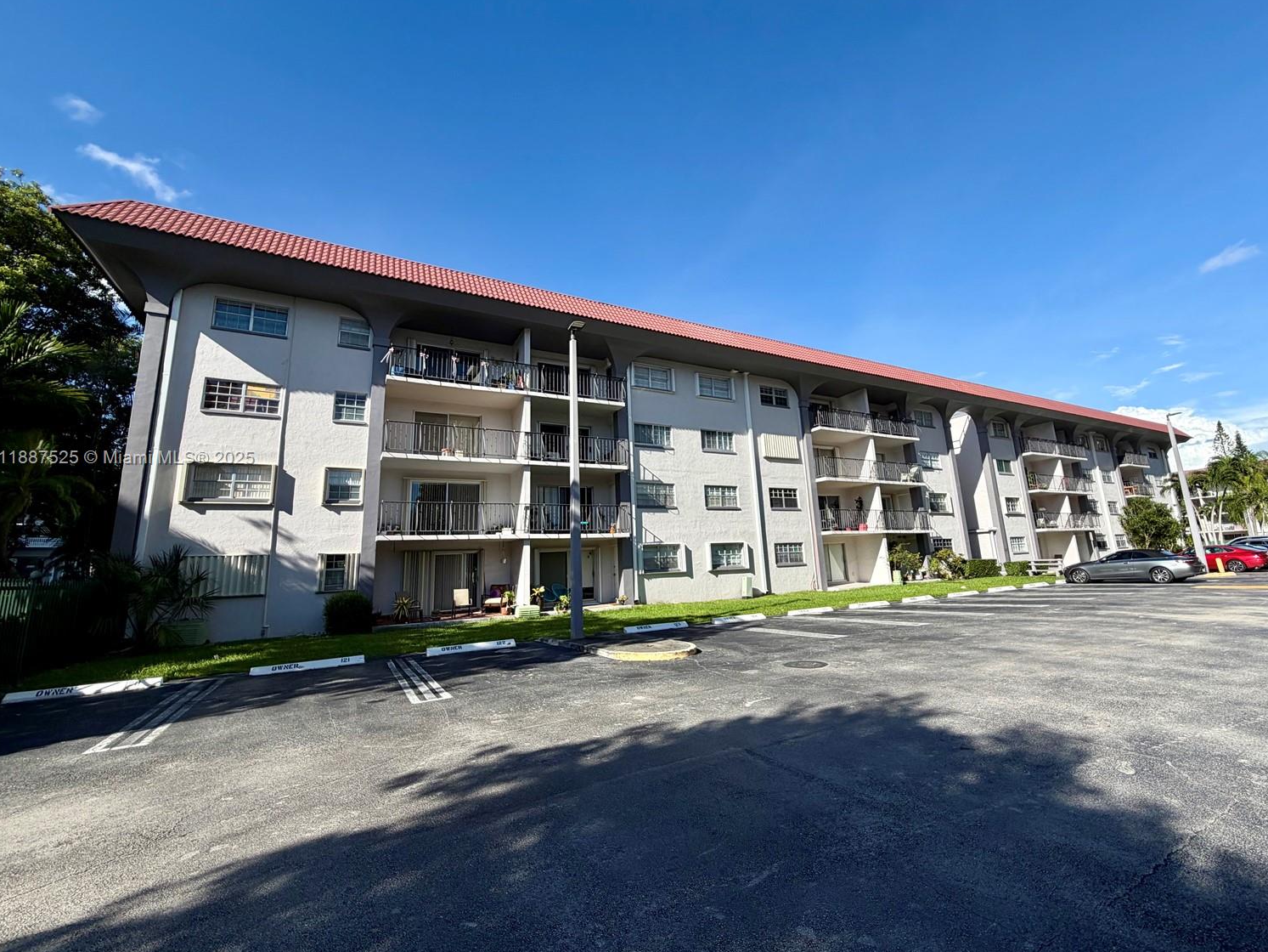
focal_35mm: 15
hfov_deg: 98.1
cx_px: 662
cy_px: 459
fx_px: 550
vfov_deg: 81.7
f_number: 2.2
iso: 20
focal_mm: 2.22
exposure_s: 1/1050
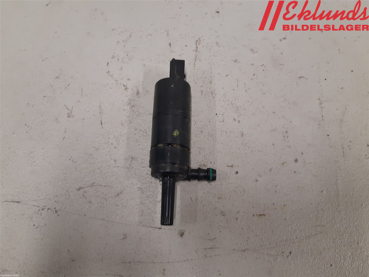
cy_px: 138
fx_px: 277
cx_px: 184
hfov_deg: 67.3
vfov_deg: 53.1
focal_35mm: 26
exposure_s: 1/50
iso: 125
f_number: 1.7
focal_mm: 3.93
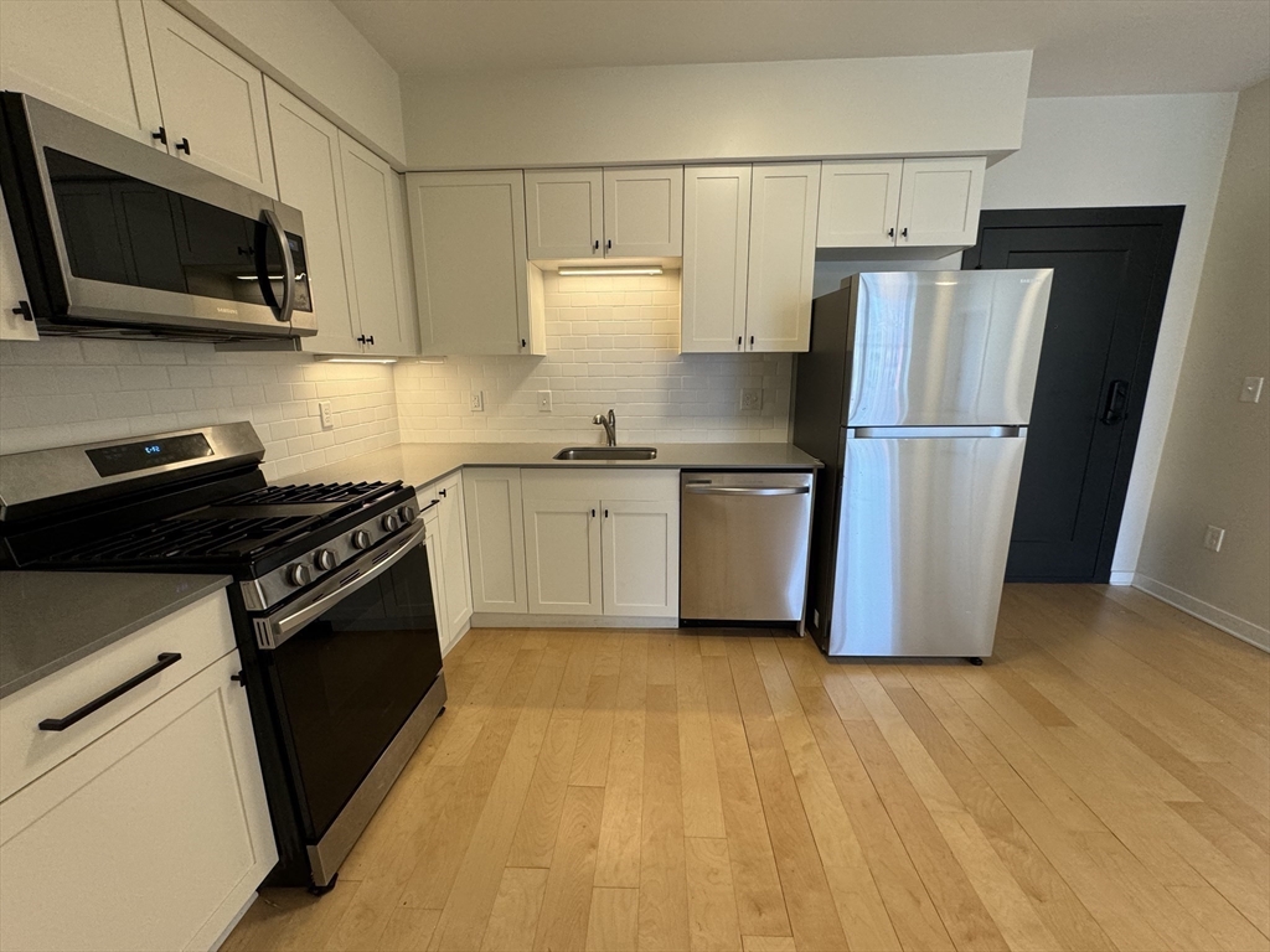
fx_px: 514
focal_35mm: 14
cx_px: 635
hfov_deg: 102.1
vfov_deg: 85.7
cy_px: 476
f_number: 2.2
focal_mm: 2.22
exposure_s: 1/120
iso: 160
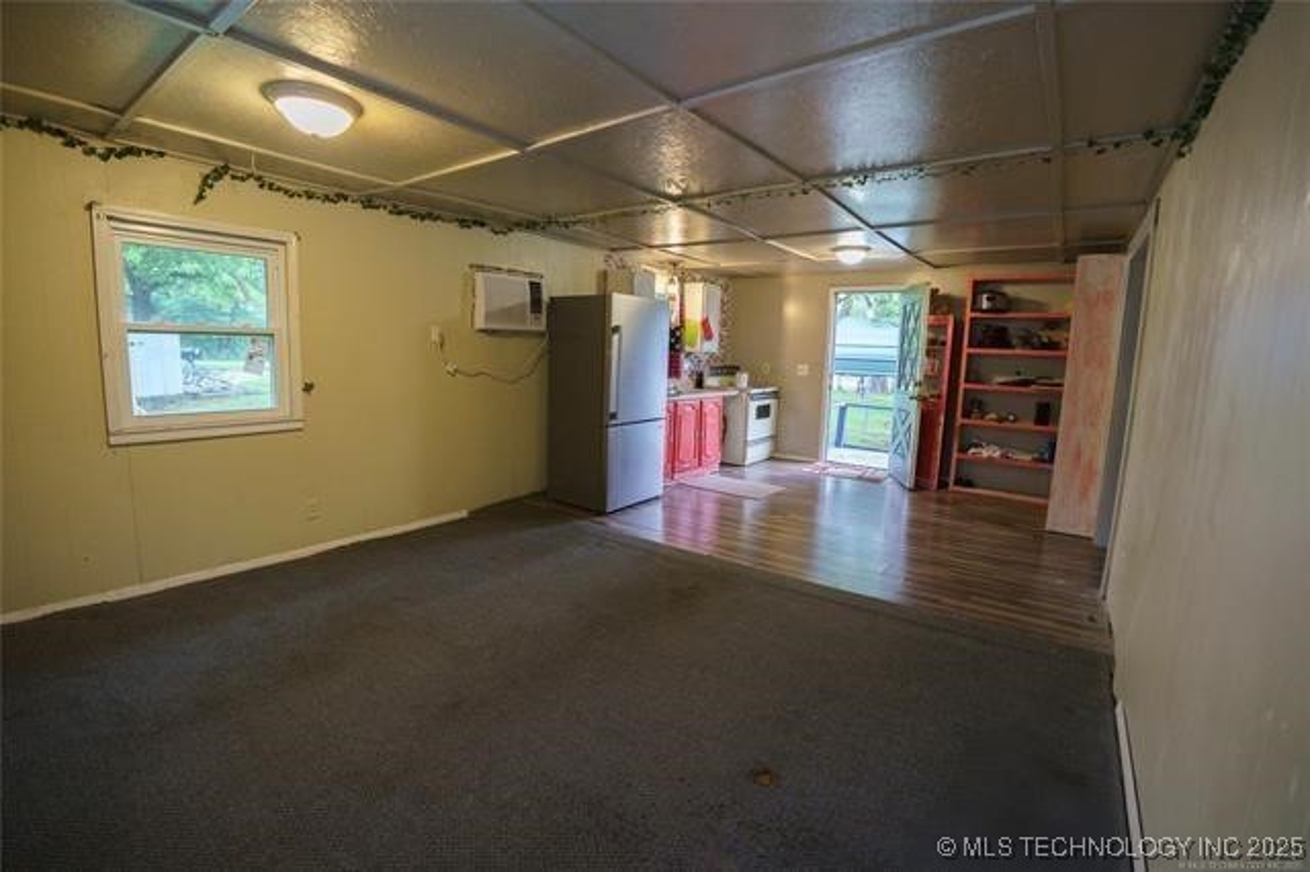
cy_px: 436
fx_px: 546
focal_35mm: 15
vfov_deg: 77.3
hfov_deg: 100.4
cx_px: 655
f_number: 2.8
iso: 1250
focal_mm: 10
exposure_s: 1/100
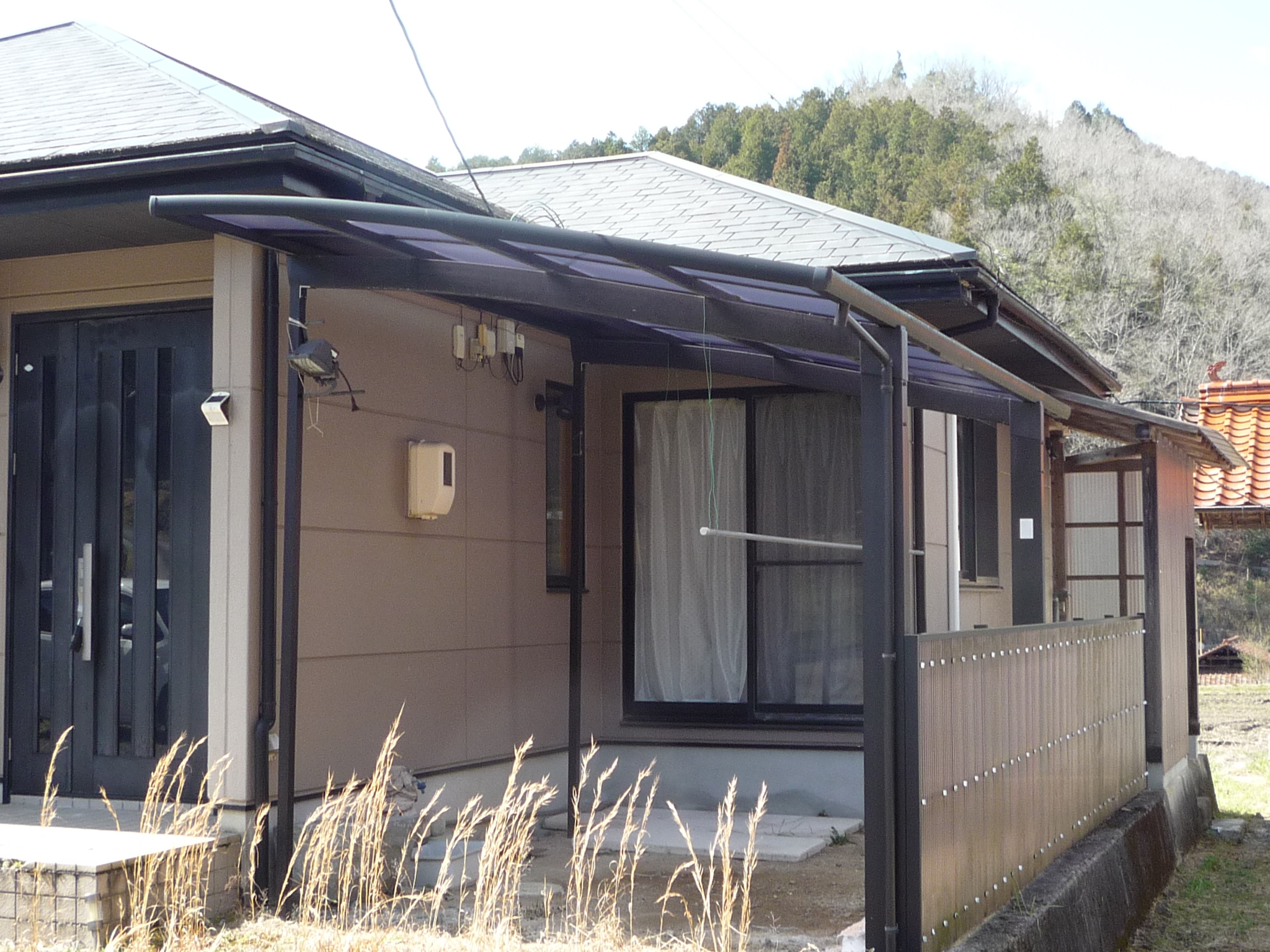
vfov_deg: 28.6
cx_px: 635
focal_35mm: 51
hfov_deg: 37.5
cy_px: 476
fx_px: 1871
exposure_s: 1/125
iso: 100
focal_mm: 5.2
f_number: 4
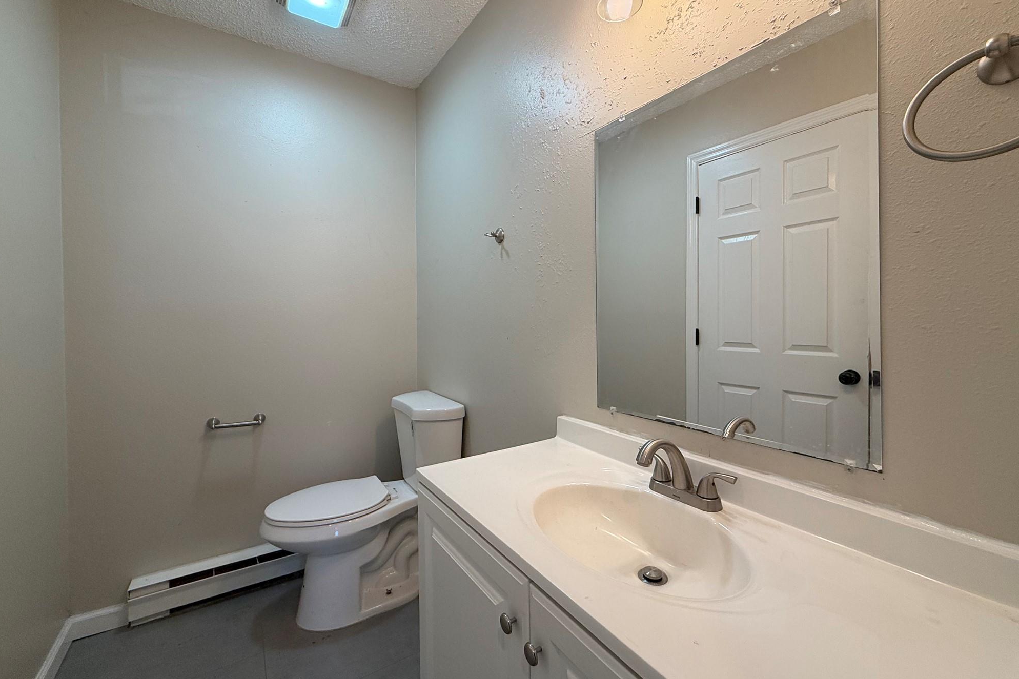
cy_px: 320
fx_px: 425
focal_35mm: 15
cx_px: 511
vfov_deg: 77.2
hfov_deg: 100.4
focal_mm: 2.22
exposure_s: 1/120
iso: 125
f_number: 2.2
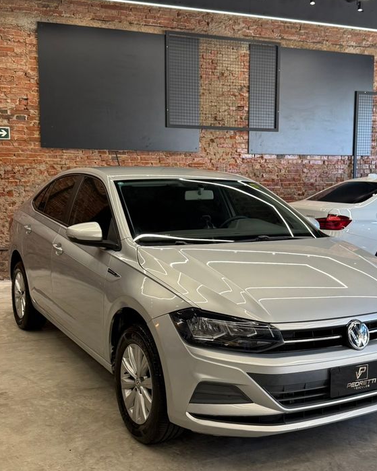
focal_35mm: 32
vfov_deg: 55.7
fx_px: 446
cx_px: 226
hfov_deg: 45.5
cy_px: 239
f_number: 1.78
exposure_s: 1/60
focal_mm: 6.76
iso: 125
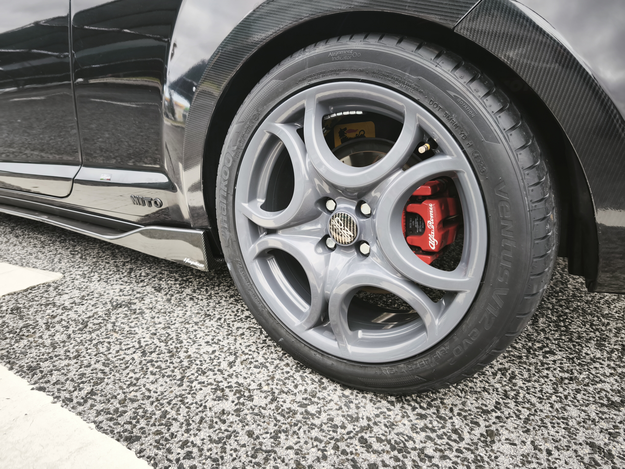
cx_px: 312
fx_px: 415
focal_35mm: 23
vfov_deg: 58.9
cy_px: 234
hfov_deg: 73.9
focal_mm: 5.35
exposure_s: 1/282
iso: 80
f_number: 1.7
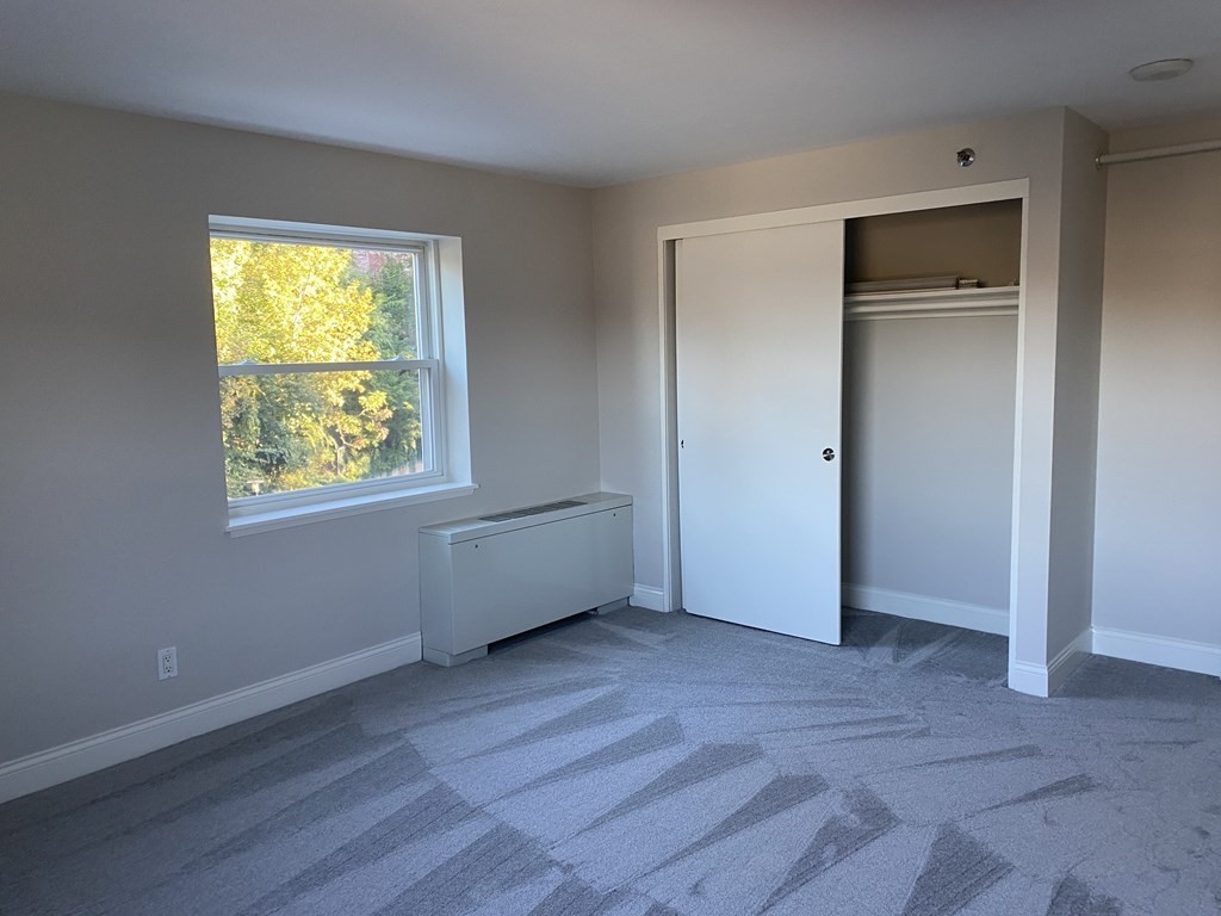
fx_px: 917
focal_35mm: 26
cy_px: 458
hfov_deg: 67.3
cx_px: 610
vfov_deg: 53.1
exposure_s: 1/60
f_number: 1.8
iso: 125
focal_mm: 4.25
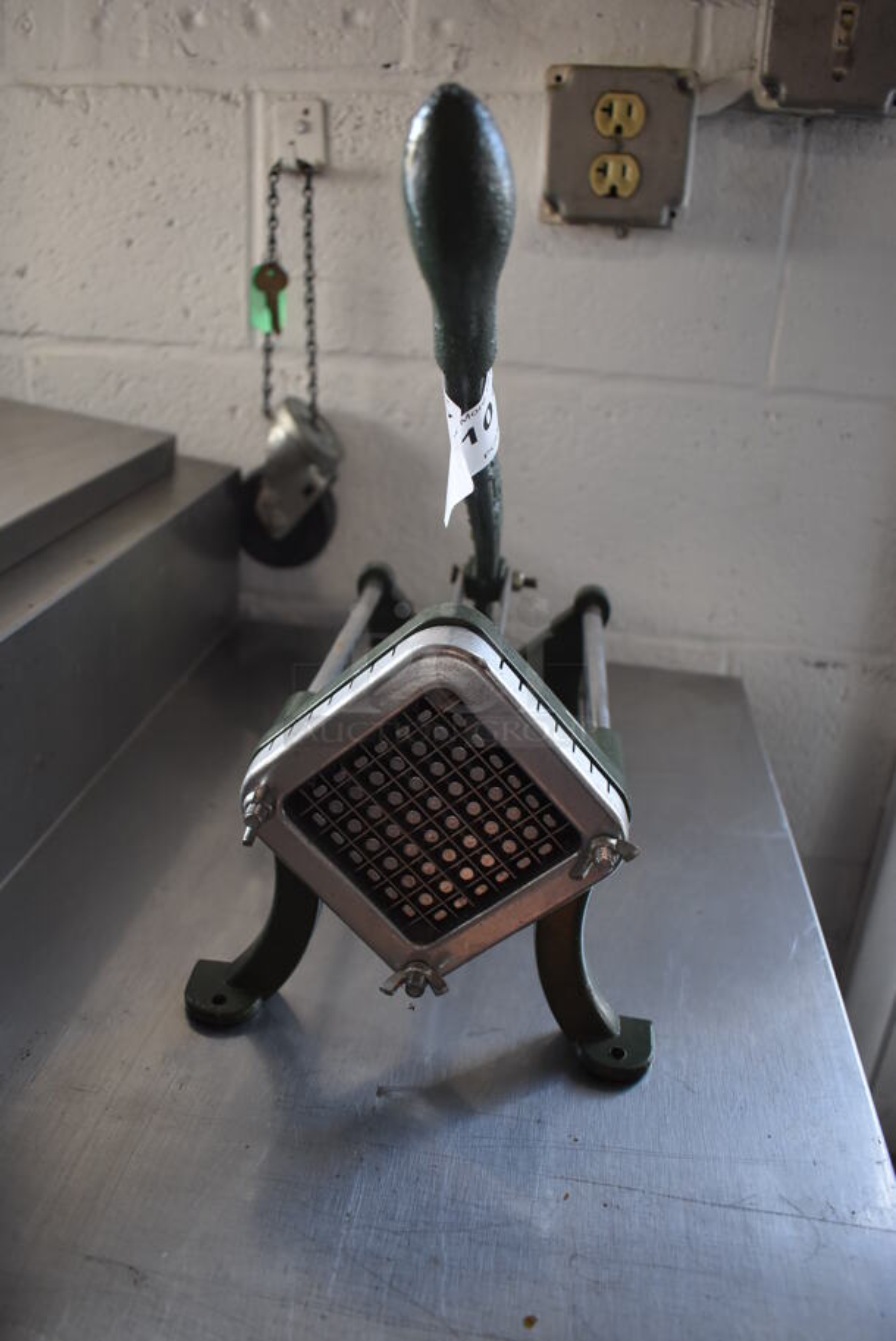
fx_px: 1006
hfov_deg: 48.0
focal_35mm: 27
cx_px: 448
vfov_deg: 67.3
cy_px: 670
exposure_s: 1/200
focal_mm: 18
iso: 800
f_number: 3.5
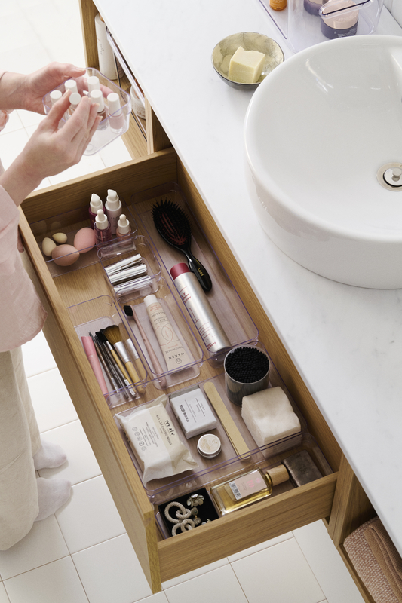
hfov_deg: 18.9
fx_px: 1206
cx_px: 201
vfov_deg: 28.1
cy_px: 302
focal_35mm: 72
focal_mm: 72
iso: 400
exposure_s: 1/6
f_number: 10
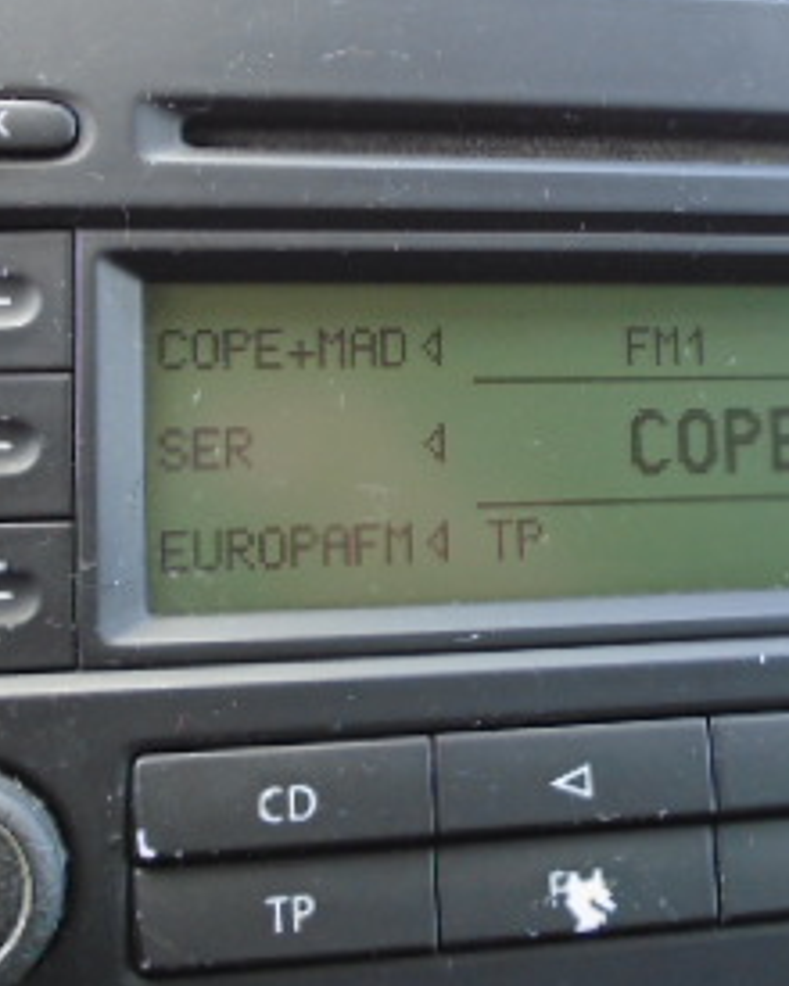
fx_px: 1722
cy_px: 308
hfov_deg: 25.6
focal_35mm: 59
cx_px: 534
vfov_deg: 31.6
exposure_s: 1/30
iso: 100
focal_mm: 4.6
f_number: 3.2
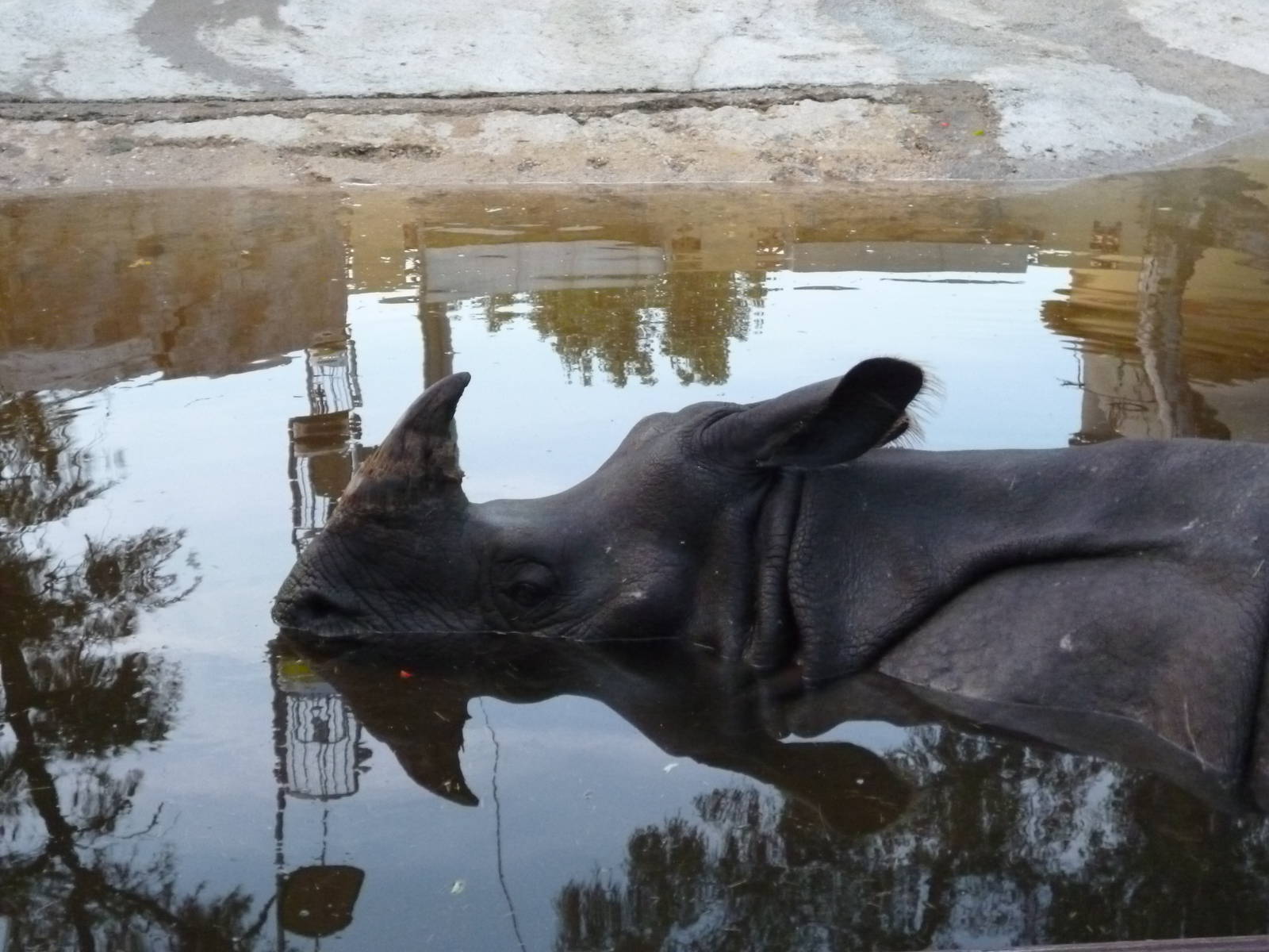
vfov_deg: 21.0
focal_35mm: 70
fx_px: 2566
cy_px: 476
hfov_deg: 27.8
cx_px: 634
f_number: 5
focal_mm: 12.5
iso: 800
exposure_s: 1/160
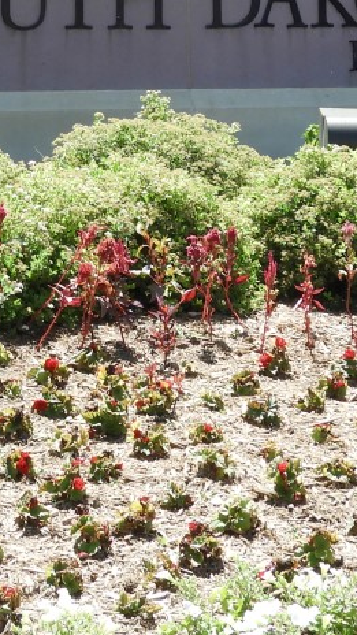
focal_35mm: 169
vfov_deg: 12.6
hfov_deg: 7.1
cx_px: -209
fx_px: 2844
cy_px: -5
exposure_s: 1/320
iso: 100
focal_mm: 9
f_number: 4
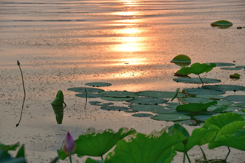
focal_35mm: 142
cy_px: 82
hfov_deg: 14.4
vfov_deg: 9.7
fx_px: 966
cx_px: 122
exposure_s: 1/320
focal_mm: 95
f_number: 7.1
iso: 200
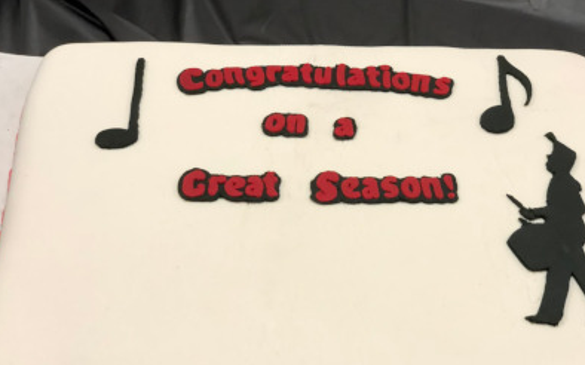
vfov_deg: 18.5
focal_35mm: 70
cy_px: 253
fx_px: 1116
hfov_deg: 29.3
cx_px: 331
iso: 100
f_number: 2.4
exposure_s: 1/60
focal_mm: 6
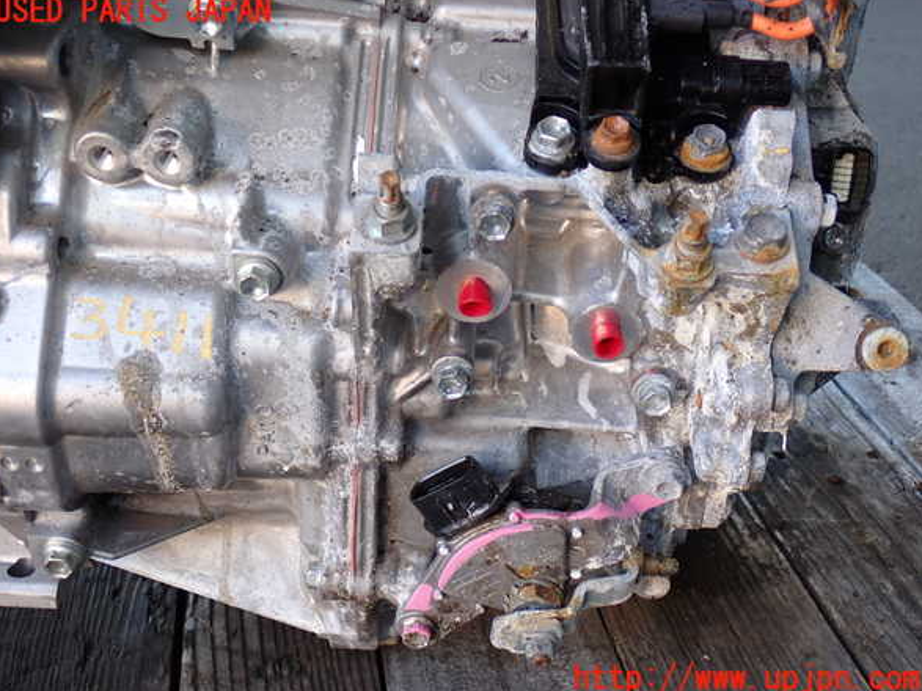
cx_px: 457
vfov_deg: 32.2
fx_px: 1198
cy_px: 346
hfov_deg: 42.1
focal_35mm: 45
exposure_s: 1/80
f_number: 2.9
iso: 200
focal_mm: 7.84
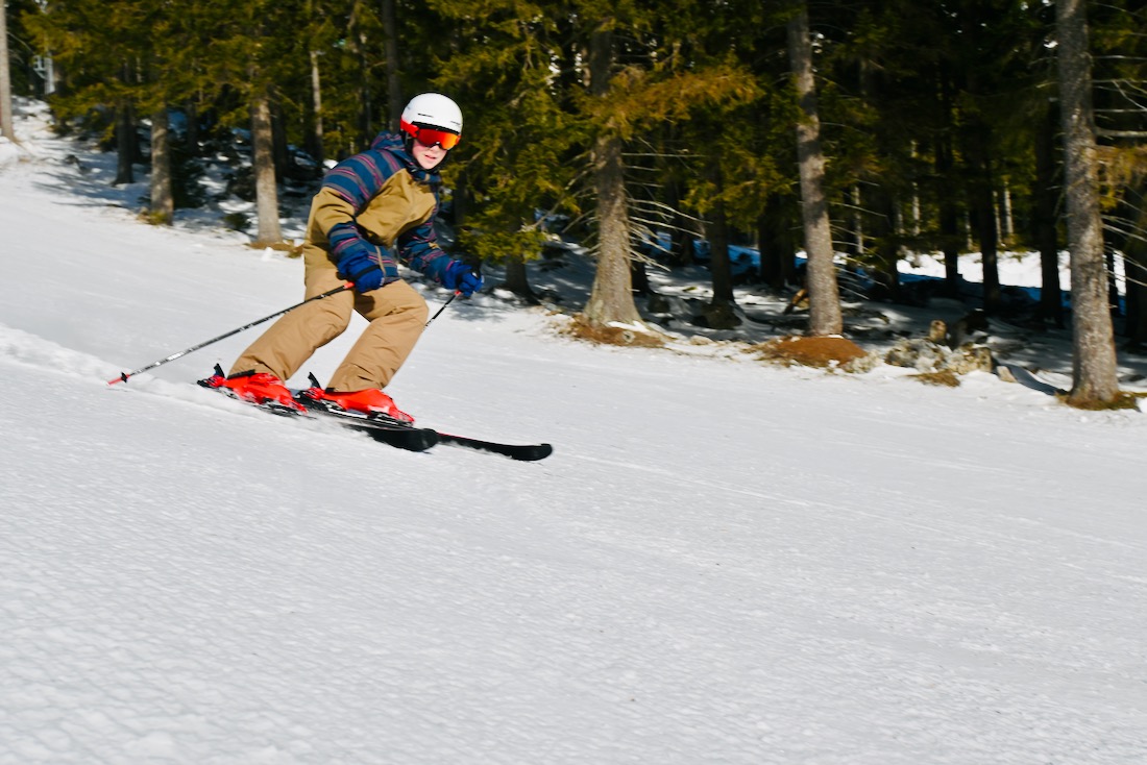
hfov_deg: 45.0
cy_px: 382
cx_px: 574
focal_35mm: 44
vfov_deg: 30.9
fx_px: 1386
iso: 100
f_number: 6.3
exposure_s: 1/320
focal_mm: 29
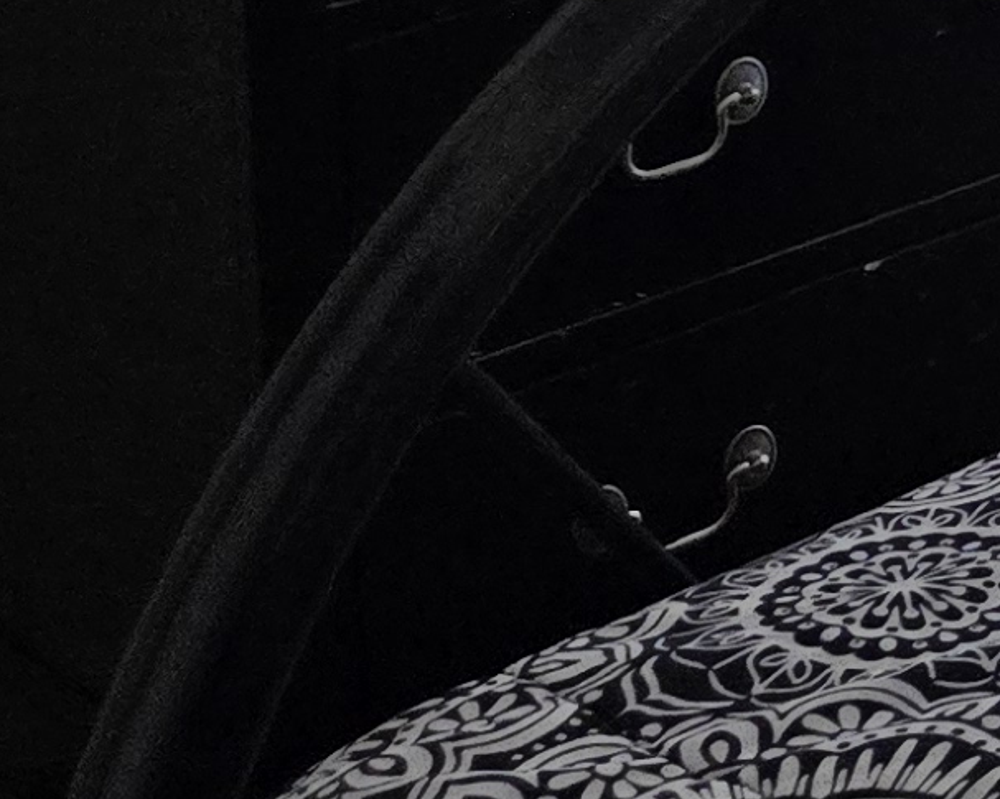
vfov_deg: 9.5
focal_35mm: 148
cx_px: 2717
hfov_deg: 10.4
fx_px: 4378
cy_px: -980
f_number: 1.8
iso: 160
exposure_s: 1/180
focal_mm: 5.4
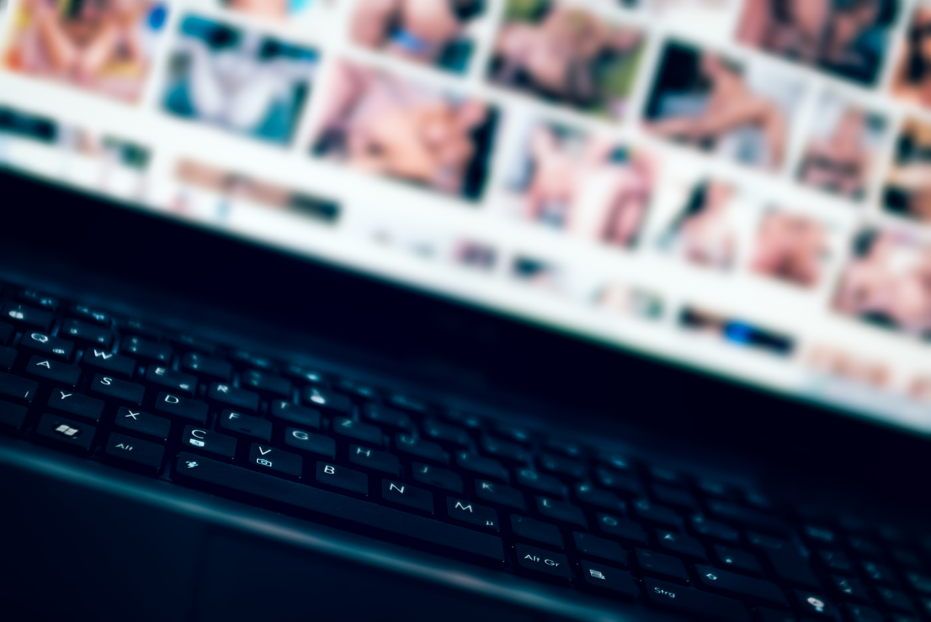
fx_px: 1811
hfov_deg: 28.8
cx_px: 466
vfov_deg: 19.5
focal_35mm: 70
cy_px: 311
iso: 400
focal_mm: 70
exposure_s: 1/60
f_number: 3.5
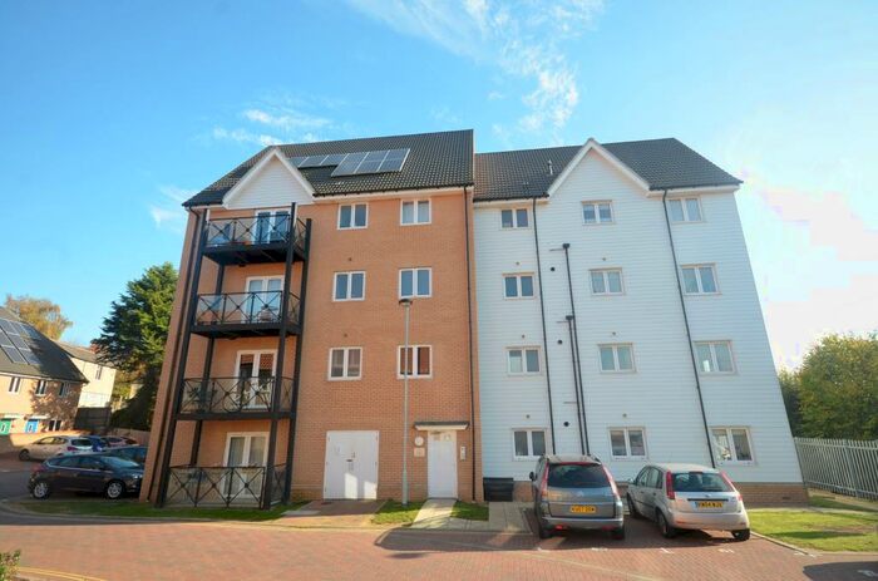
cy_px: 290
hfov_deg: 90.1
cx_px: 439
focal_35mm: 18
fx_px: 438
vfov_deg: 67.1
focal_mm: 12
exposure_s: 1/200
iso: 200
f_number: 7.1
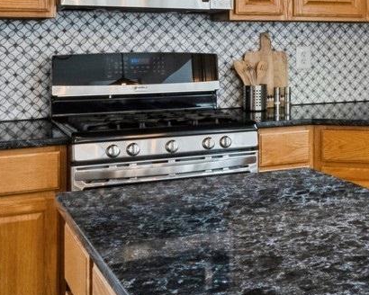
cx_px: 418
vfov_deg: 23.7
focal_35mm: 64
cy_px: 86
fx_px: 699
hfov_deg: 26.9
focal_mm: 14
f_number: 14
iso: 500
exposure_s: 1/3
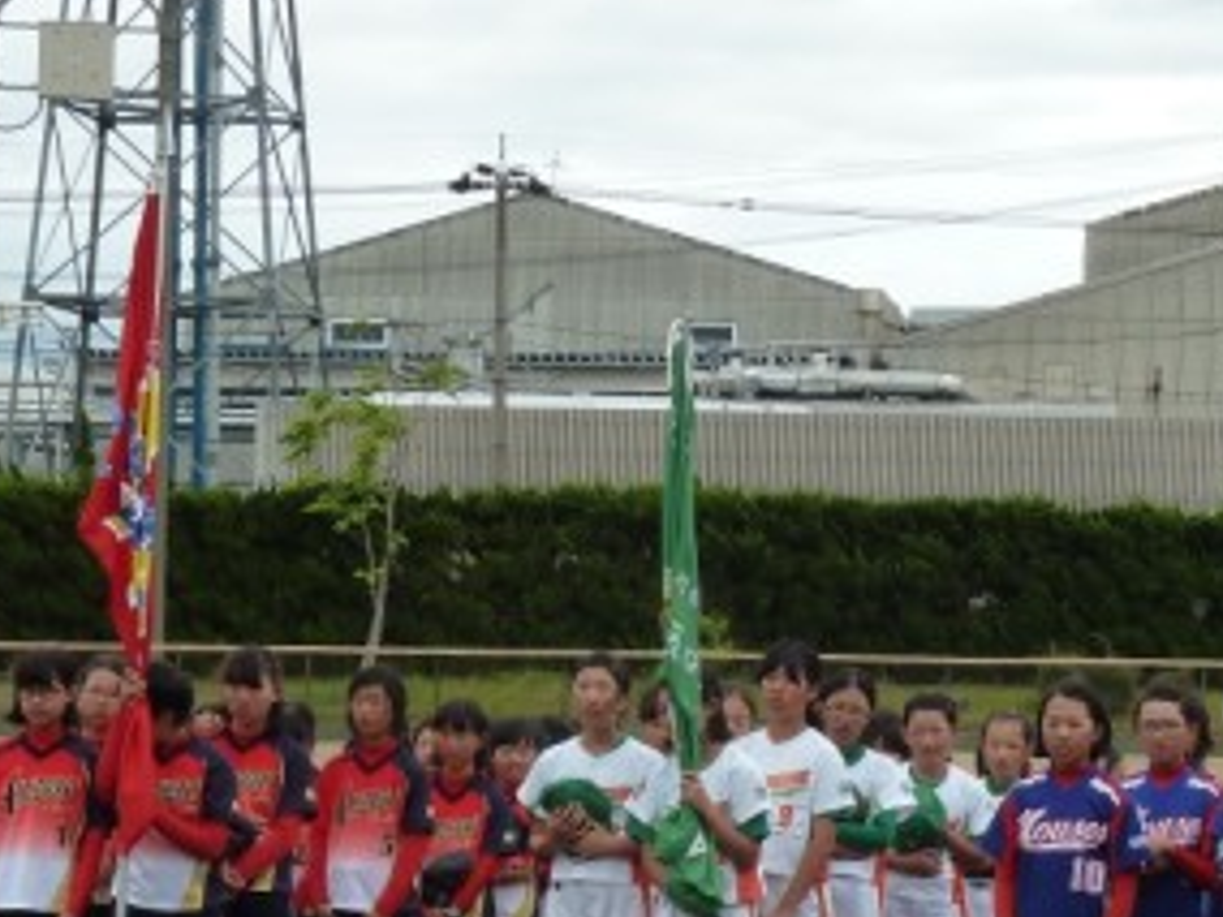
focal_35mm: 133
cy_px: 672
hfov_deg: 14.8
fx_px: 4699
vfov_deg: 11.1
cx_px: 818
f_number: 4
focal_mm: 10.3
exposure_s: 1/125
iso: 125
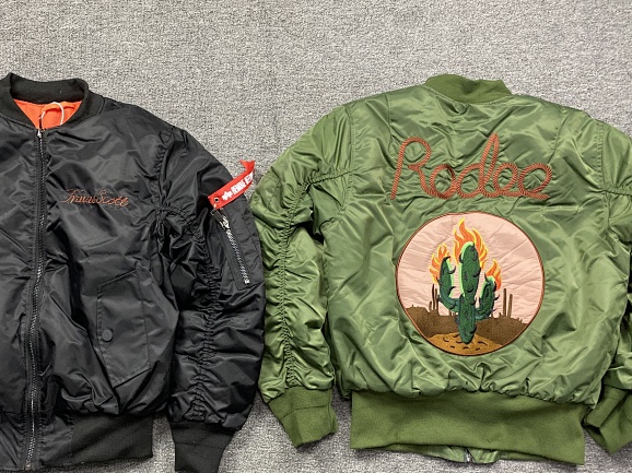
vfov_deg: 39.5
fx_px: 657
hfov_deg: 50.9
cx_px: 237
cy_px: 281
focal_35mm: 36
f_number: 1.8
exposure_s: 1/60
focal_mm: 4.25
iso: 320
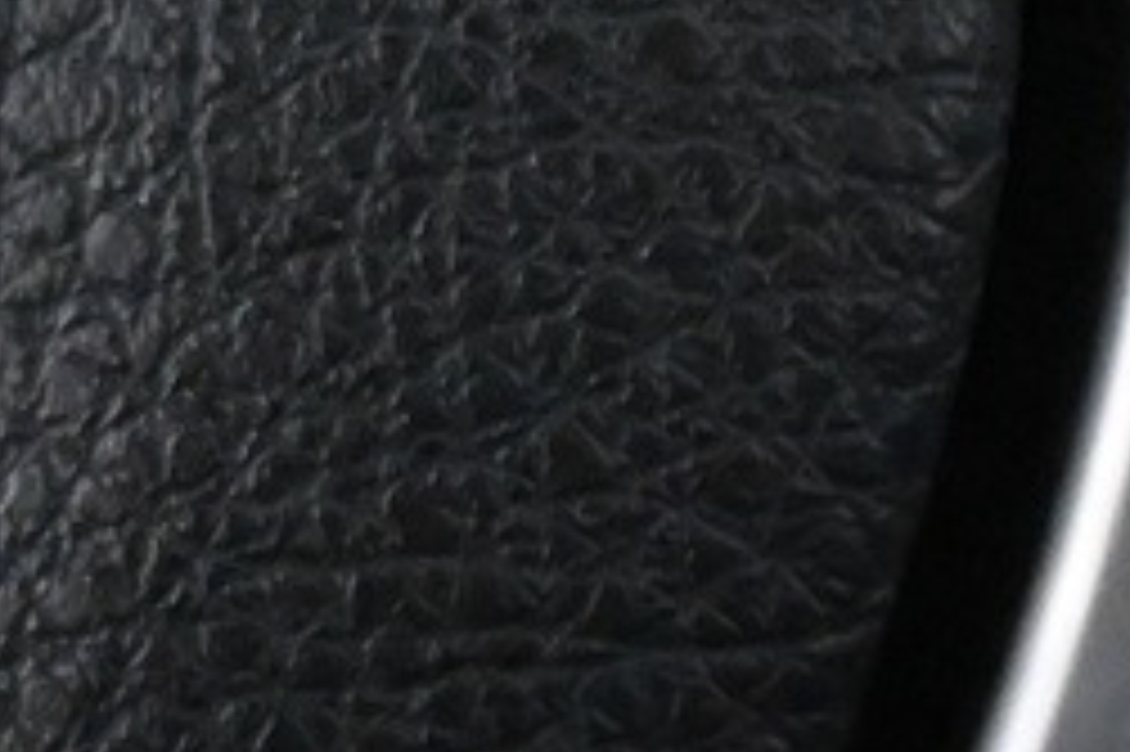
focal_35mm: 203
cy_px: -5
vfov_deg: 6.7
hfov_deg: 9.8
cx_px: 1760
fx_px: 6375
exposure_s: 1/30
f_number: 4
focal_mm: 21
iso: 5000
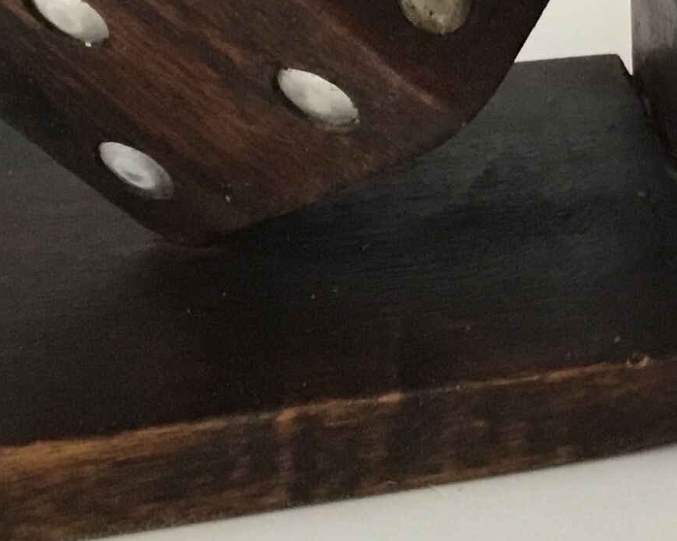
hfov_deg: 16.1
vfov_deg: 13.1
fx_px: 2264
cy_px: -193
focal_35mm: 113
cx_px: 881
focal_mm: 3.3
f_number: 2.4
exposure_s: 1/33
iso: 160
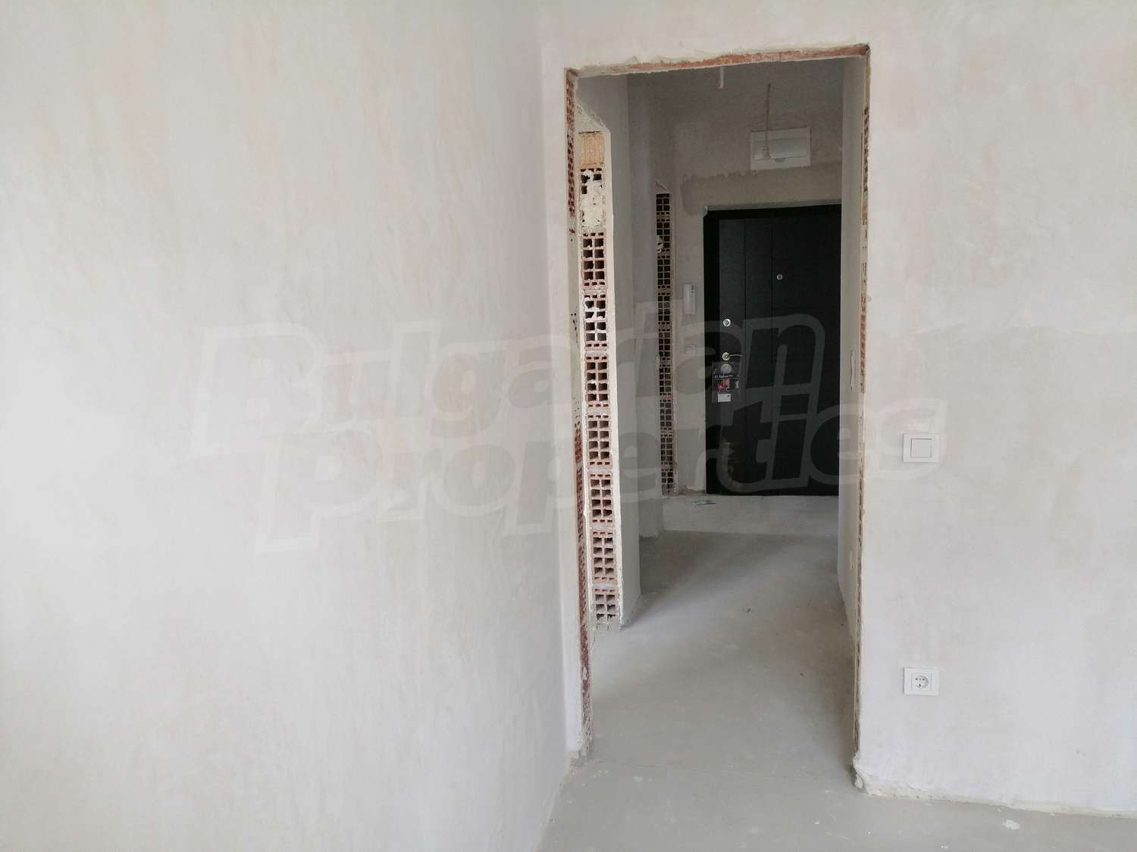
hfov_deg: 65.3
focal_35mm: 27
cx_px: 568
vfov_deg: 51.4
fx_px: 887
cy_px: 426
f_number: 1.8
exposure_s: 1/50
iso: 100
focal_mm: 3.95
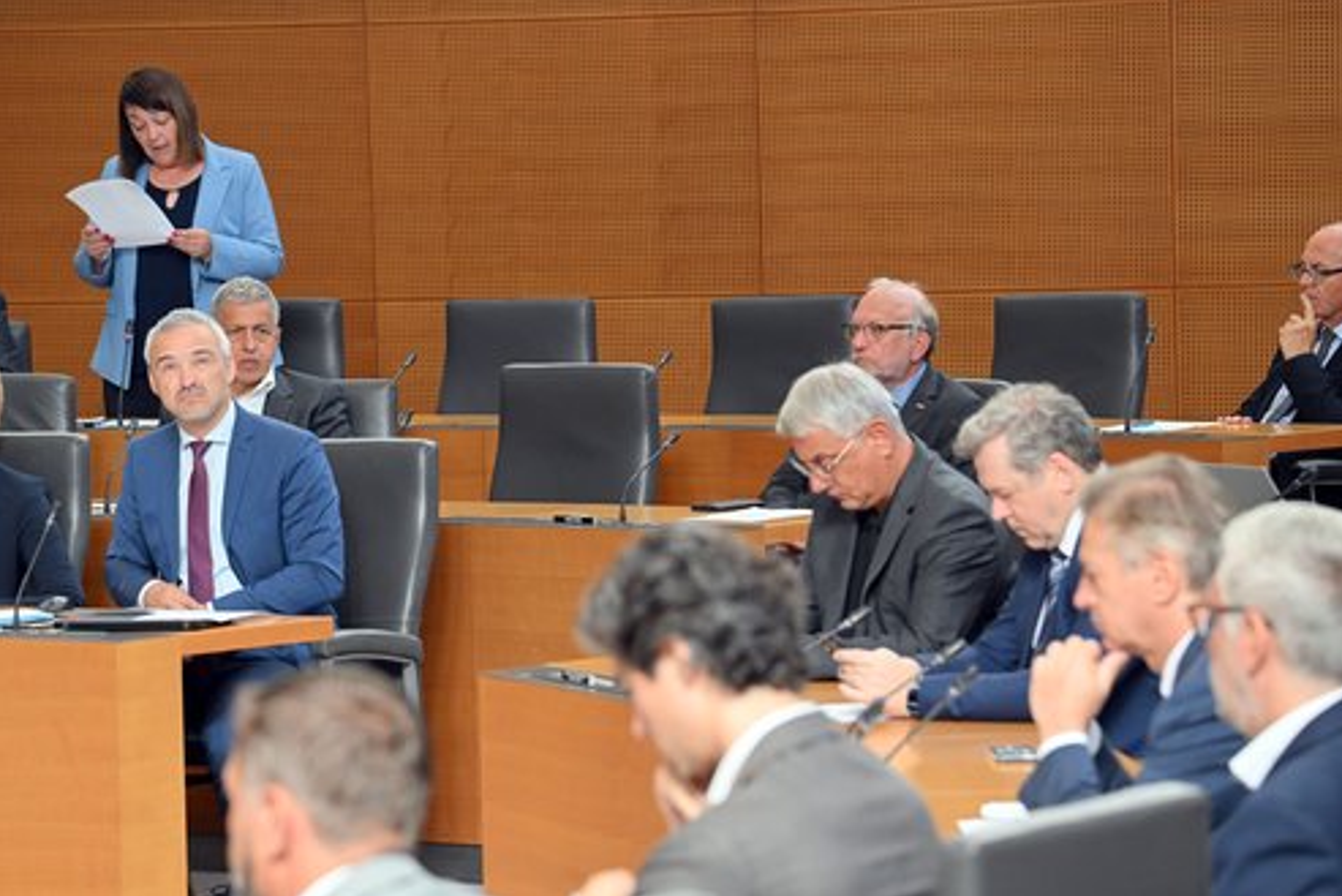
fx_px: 5668
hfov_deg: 13.5
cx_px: 672
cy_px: 448
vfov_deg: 9.0
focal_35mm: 152
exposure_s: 1/250
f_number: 5.6
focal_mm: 150
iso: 2000
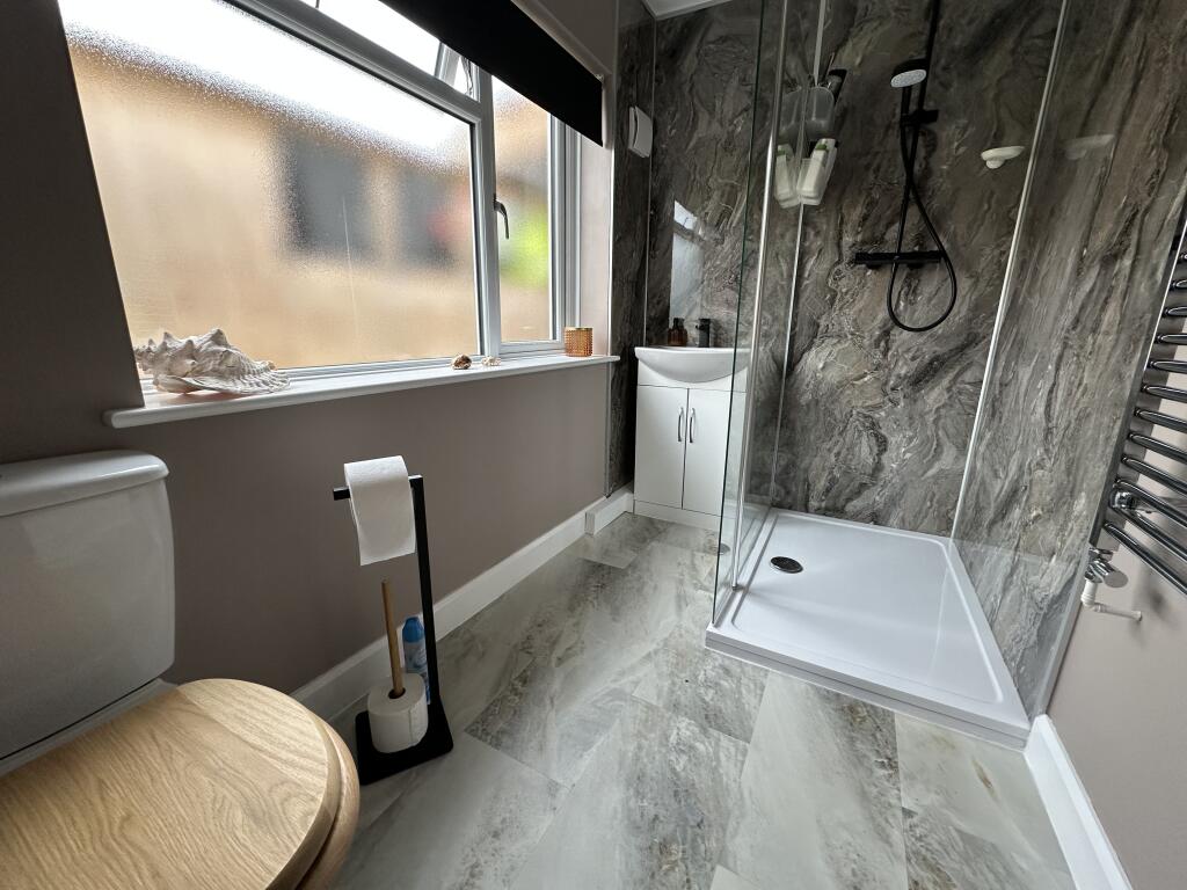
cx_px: 594
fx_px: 480
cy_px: 445
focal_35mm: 14
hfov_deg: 102.1
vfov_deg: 85.7
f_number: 2.2
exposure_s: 1/99
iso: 125
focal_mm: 2.22
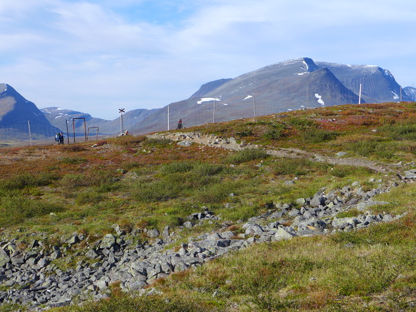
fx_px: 853
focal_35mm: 71
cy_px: 157
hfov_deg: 27.4
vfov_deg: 20.7
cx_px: 190
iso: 80
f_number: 2.8
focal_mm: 12.8
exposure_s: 1/1300
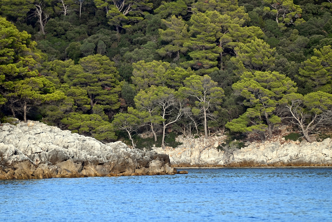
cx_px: 166
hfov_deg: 6.9
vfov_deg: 4.6
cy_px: 111
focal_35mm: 300
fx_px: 2767
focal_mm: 300
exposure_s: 1/640
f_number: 5.6
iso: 400
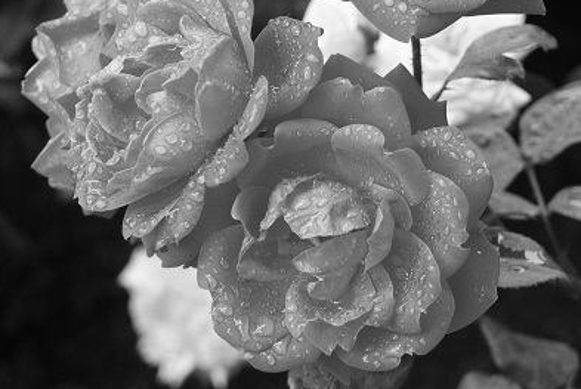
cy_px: 129
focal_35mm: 220
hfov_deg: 9.3
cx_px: 325
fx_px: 3554
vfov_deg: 6.3
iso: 200
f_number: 4.5
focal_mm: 72
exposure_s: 1/40
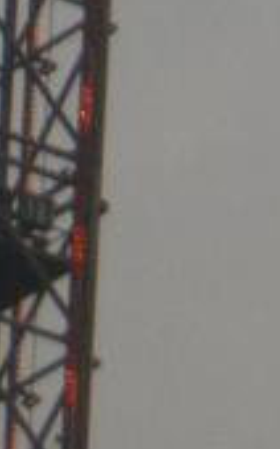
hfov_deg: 2.0
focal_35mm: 669
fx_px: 8182
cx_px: 143
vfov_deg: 3.1
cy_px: -269
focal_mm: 17.4
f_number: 4.8
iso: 50
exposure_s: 1/160
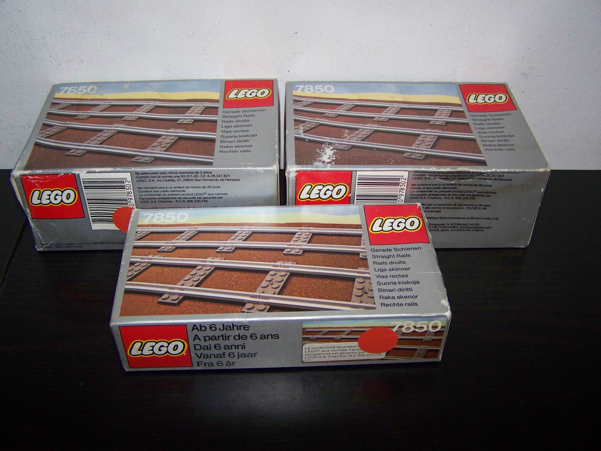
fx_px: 660
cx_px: 300
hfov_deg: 49.0
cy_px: 226
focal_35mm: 38
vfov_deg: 37.7
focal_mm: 6.3
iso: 200
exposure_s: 1/30
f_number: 2.8
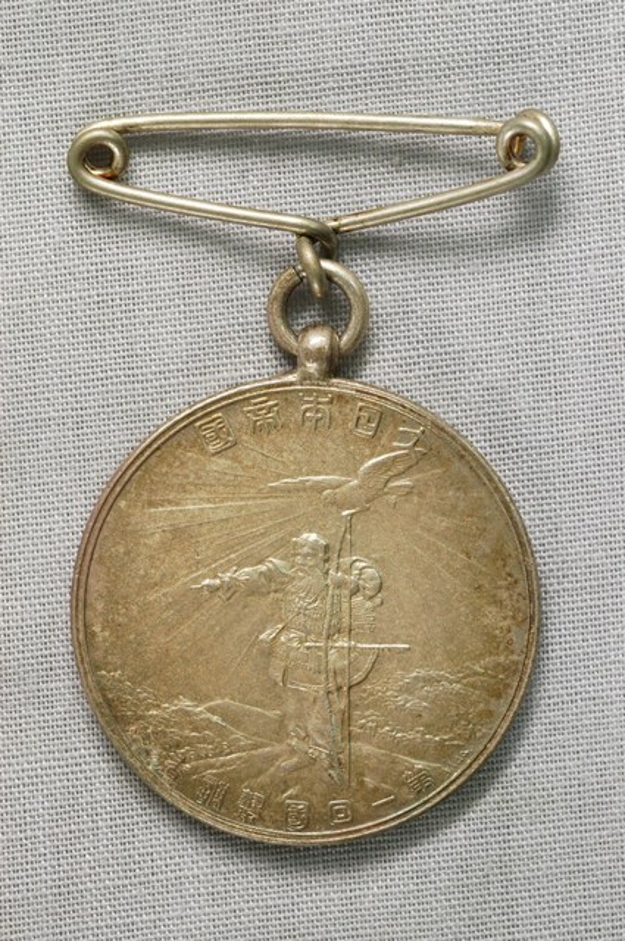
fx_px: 2350
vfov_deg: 22.6
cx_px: 312
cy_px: 470
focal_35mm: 90
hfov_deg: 15.1
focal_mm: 60
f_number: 10
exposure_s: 1/13
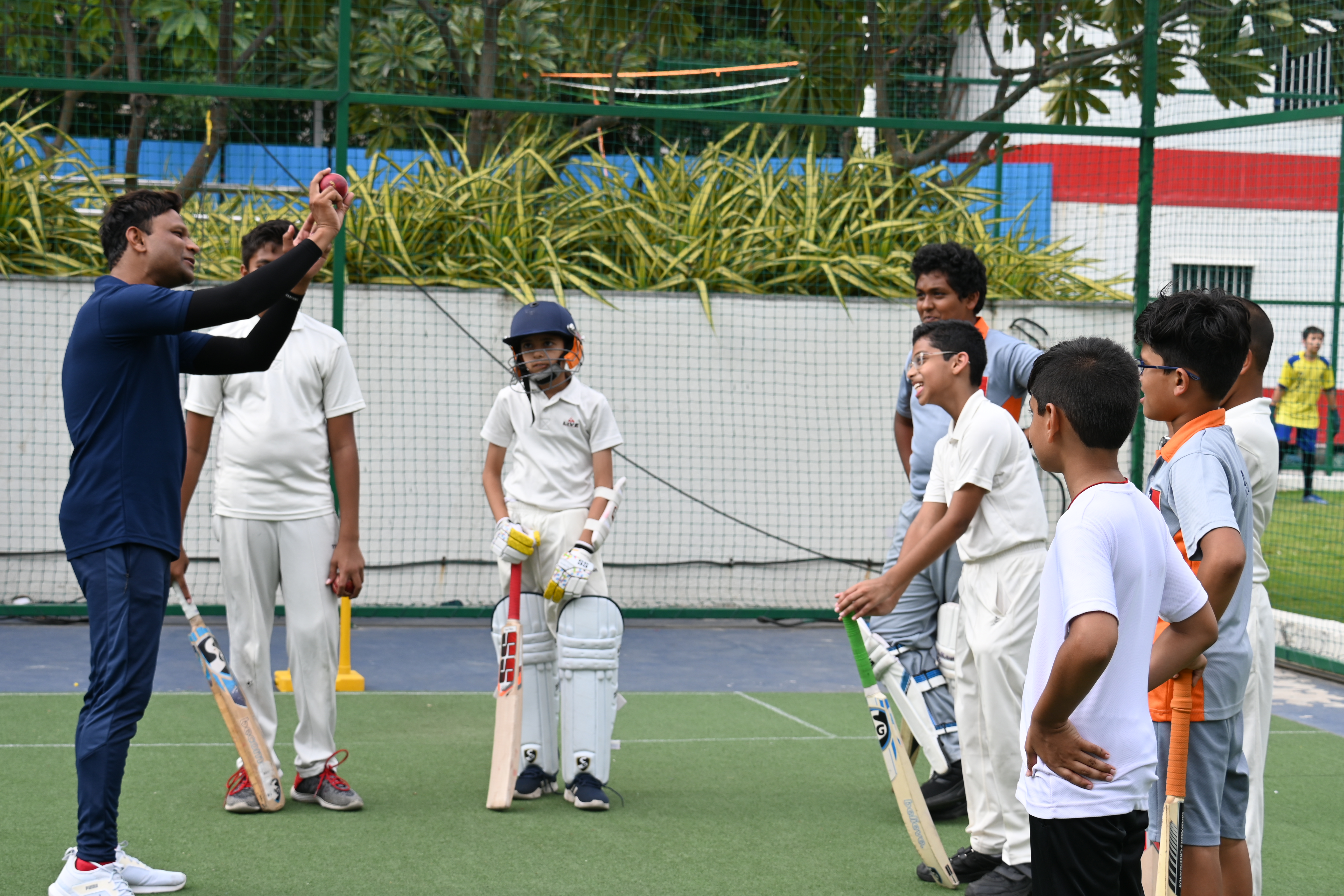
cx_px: 672
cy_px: 448
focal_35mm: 75
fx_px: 2800
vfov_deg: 18.2
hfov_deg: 27.0
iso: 100
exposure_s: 1/160
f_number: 6.3
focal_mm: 50
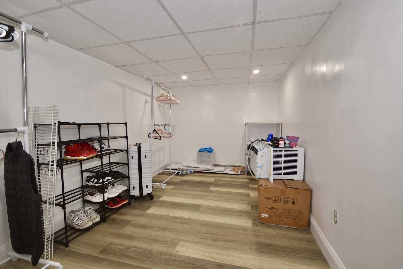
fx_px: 168
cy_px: 134
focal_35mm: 15
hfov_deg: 100.4
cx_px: 202
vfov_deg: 77.4
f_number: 4
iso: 360
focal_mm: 10
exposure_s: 1/60
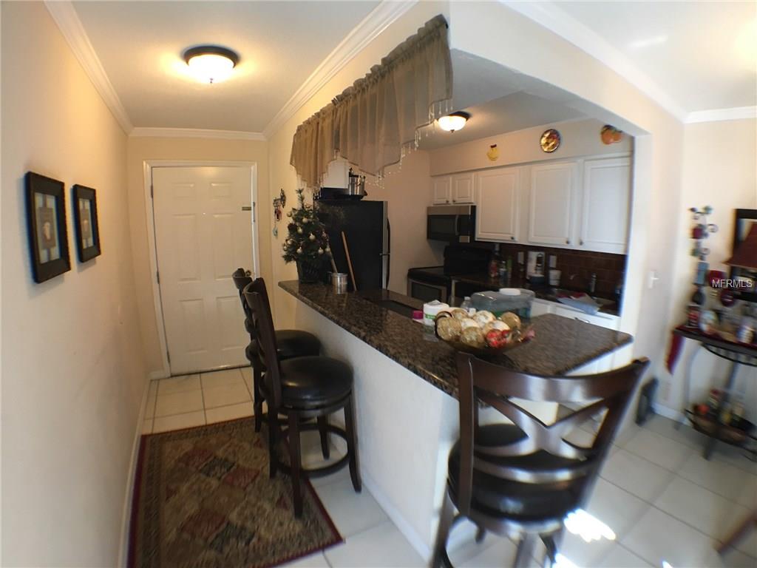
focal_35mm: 29
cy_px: 284
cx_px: 378
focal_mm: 4.15
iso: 80
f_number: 2.2
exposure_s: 1/30
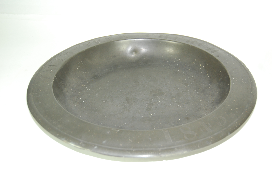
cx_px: 136
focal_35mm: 42
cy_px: 90
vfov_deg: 31.8
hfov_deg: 46.4
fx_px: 317
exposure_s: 1/60
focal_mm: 28
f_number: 4.2
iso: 400
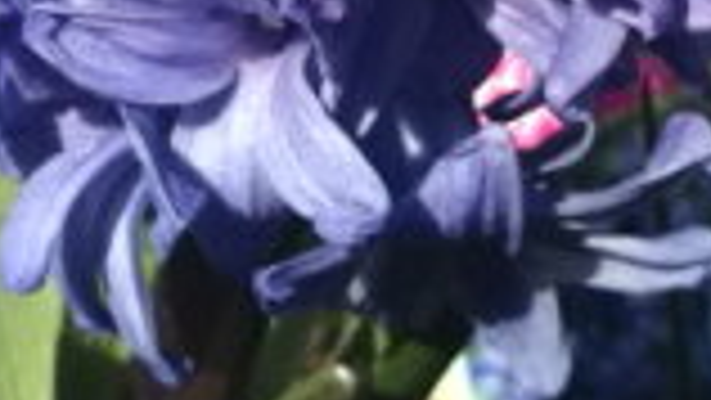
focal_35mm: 110
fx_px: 2075
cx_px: 351
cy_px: -321
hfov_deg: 19.4
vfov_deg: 10.4
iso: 65
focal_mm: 3.3
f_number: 2.8
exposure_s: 1/571
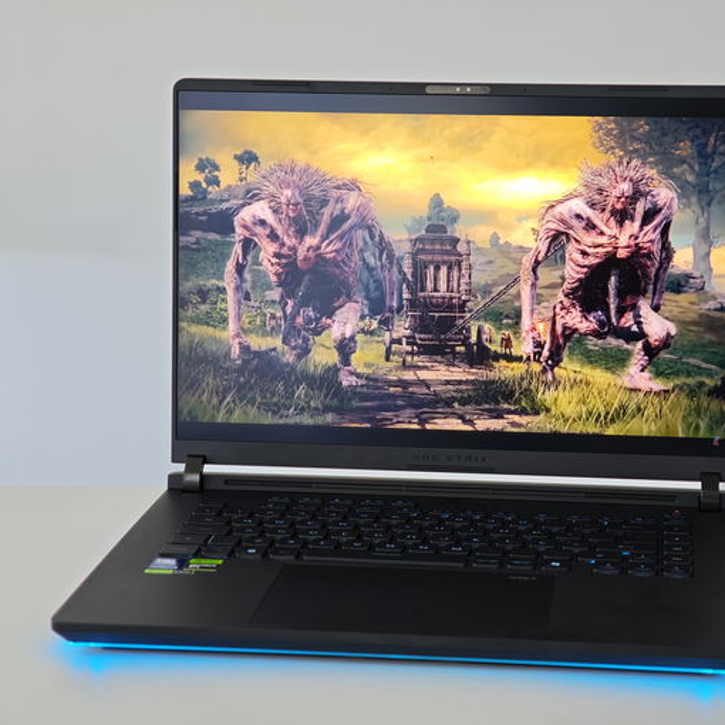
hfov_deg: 20.9
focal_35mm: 83
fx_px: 1967
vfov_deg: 20.9
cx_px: 444
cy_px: 362
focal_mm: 11.5
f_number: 1.8
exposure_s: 1/100
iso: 125
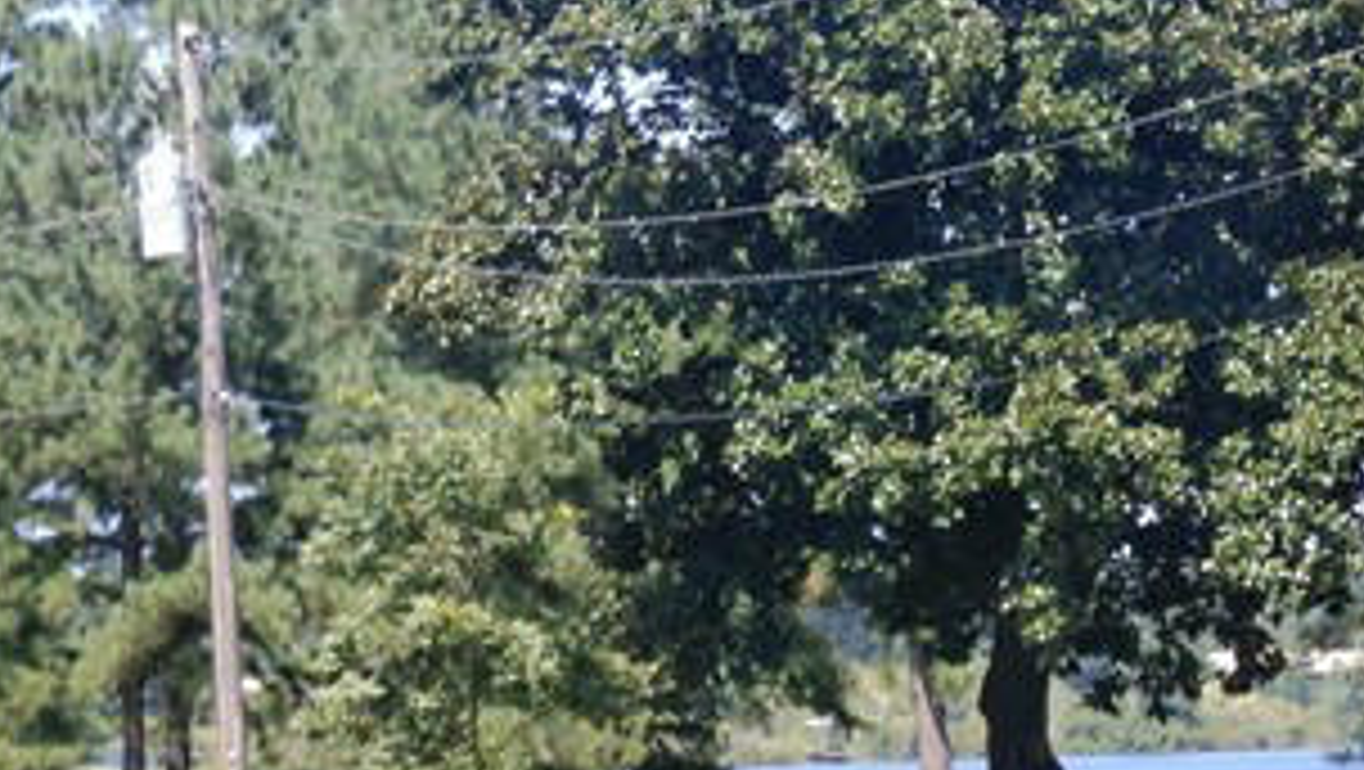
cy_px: 212
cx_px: 1382
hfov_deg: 8.7
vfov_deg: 4.9
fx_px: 8904
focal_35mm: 246
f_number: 5
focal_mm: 19.03
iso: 100
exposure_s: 1/200
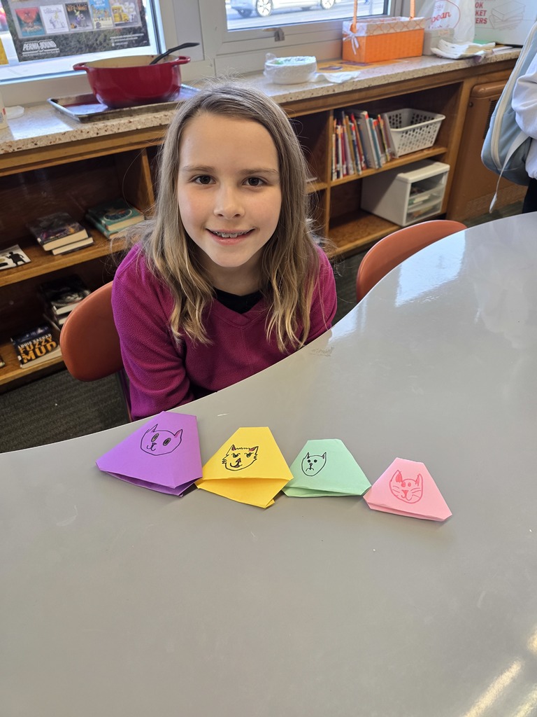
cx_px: 268
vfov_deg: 73.9
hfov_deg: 58.9
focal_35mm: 23
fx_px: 476
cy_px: 358
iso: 160
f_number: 1.7
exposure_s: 1/120
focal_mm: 6.3
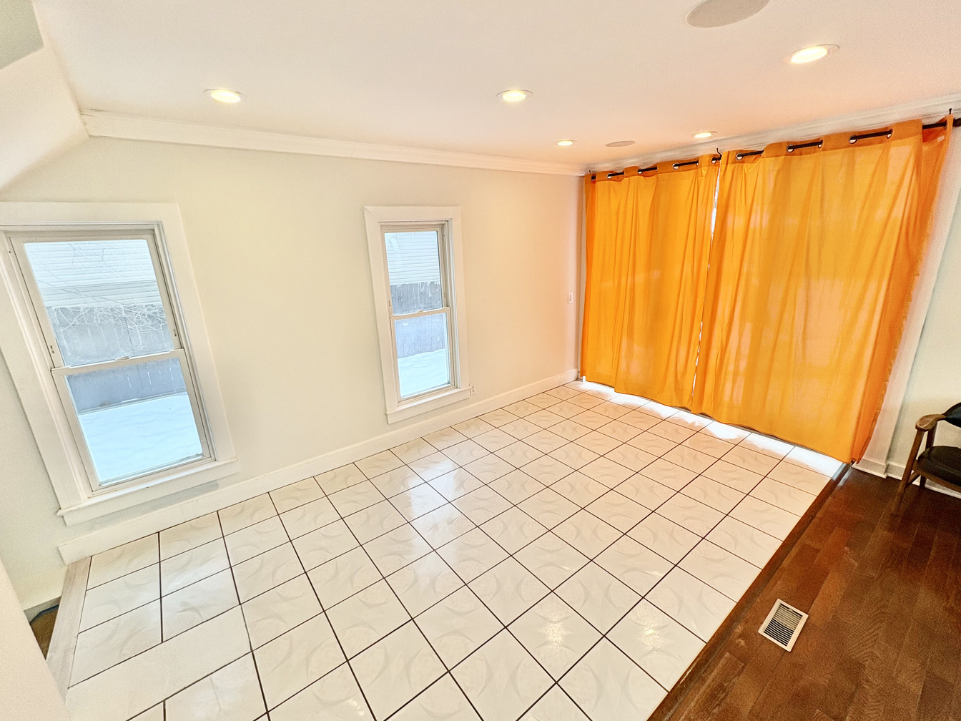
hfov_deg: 98.2
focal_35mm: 15
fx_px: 416
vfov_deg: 81.7
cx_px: 485
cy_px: 353
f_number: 2.2
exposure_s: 1/120
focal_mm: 2.22
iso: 64
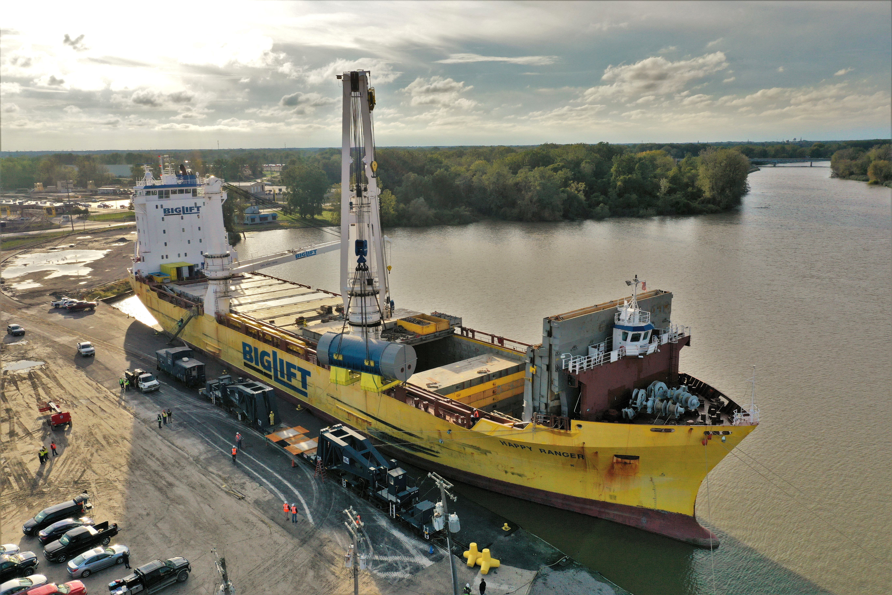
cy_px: 298
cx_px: 446
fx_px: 694
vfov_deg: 46.4
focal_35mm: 28
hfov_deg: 65.5
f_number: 6.3
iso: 100
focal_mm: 10.26
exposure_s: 1/640
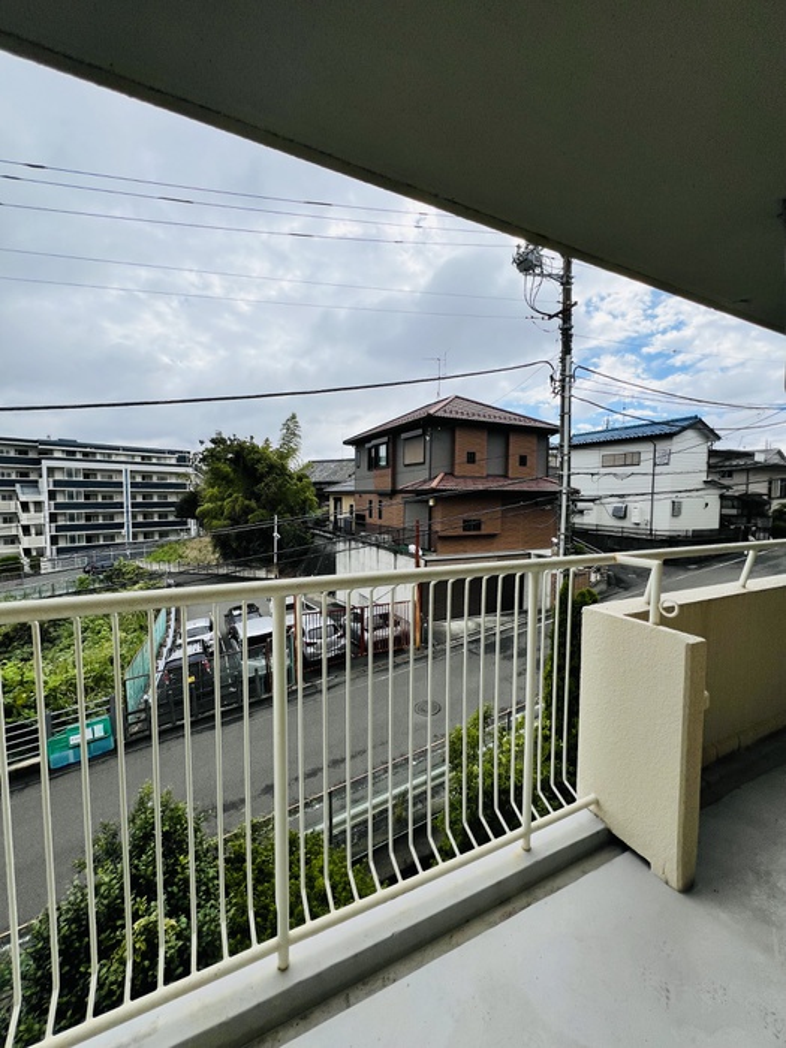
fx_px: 394
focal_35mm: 13
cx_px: 393
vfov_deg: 106.2
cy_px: 524
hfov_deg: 89.9
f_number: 1.8
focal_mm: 1.57
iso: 32
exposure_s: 1/3125
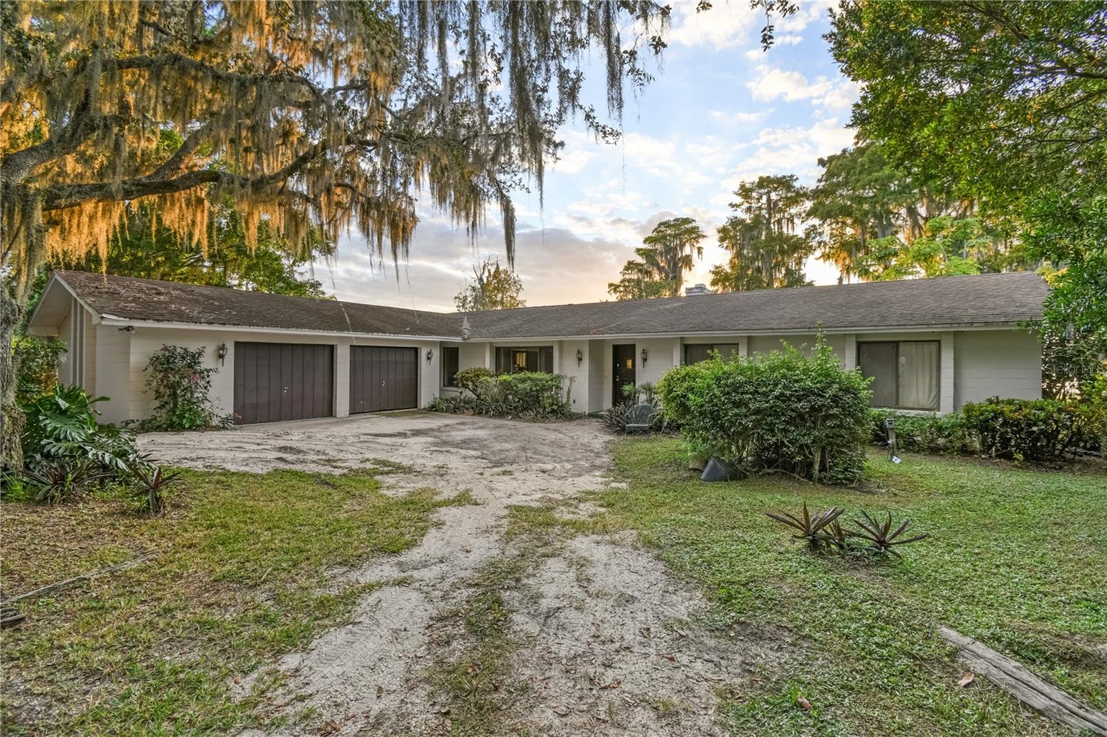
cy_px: 368
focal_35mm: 15
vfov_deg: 77.3
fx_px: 461
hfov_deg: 100.4
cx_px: 554
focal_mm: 10
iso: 100
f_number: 7.1
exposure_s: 1/80
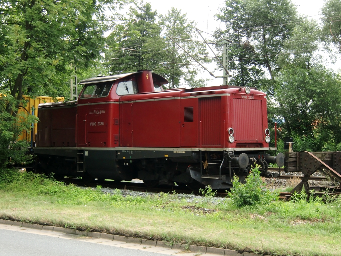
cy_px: 128
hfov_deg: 34.9
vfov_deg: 26.6
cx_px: 170
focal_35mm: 55
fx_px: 542
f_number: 4.2
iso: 80
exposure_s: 1/60
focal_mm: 9.8
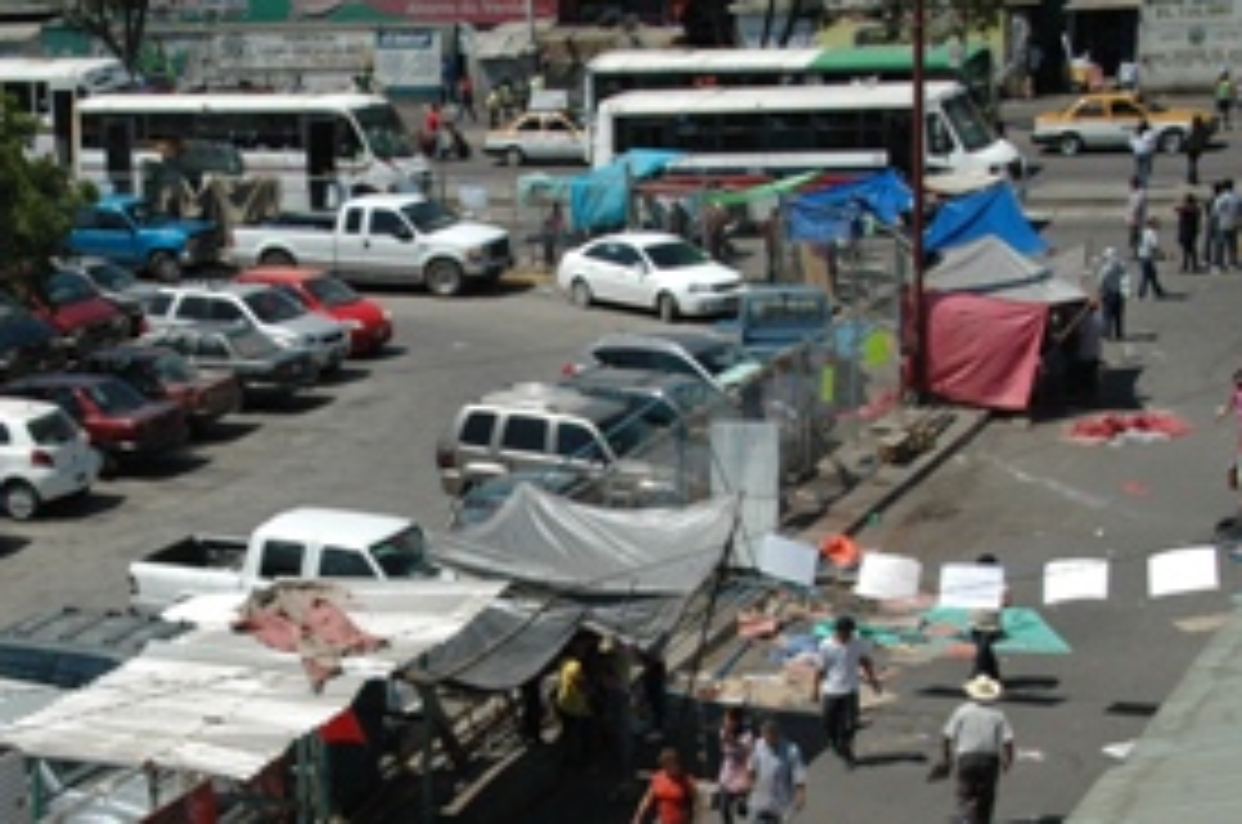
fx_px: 2686
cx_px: 346
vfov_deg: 17.3
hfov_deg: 25.8
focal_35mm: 78
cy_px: 621
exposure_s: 1/800
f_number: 14
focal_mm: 32
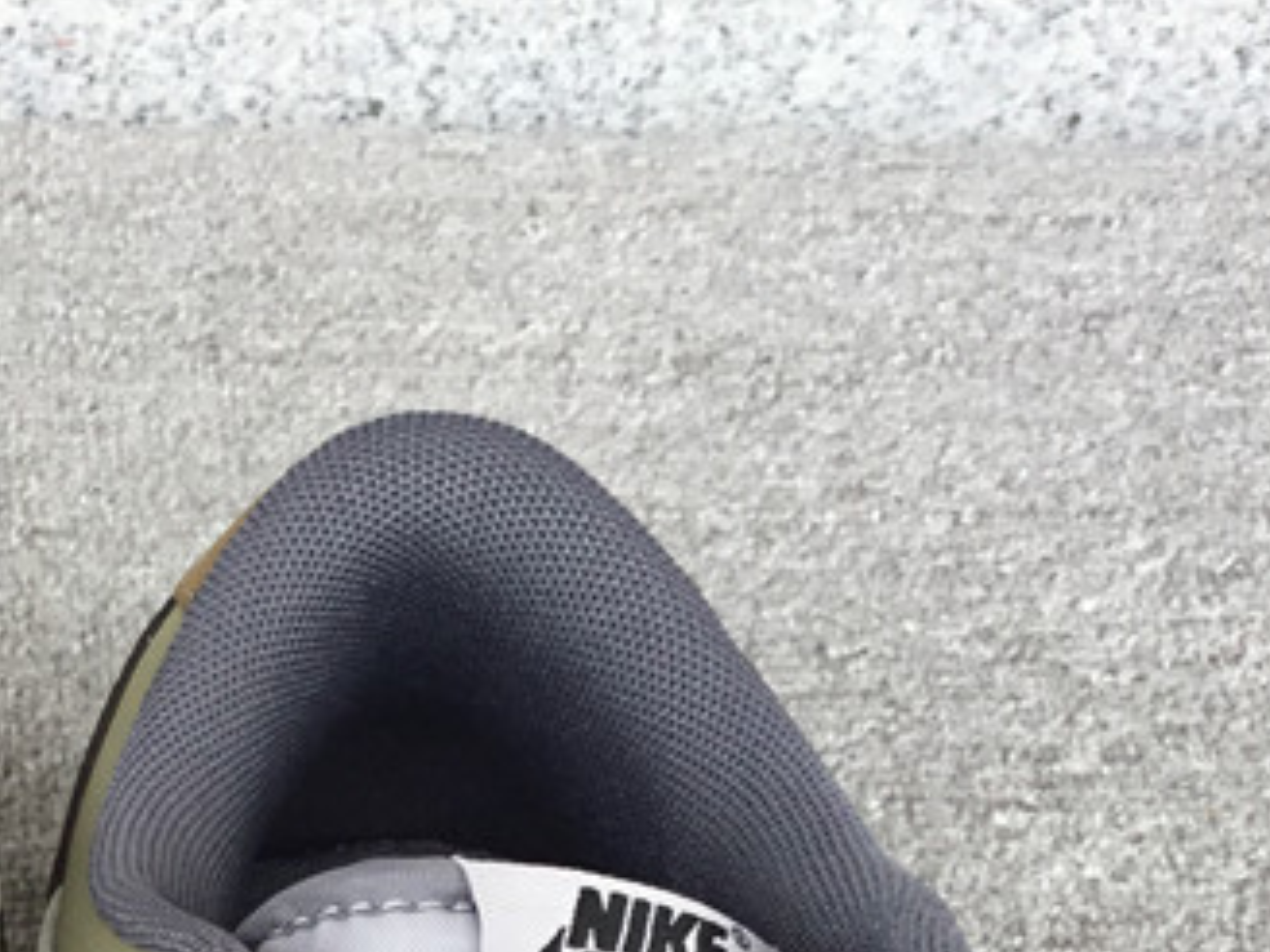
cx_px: 128
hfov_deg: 22.5
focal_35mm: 85
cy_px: 1205
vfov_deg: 16.5
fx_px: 3119
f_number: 2.4
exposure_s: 1/220
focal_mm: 3.3
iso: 25
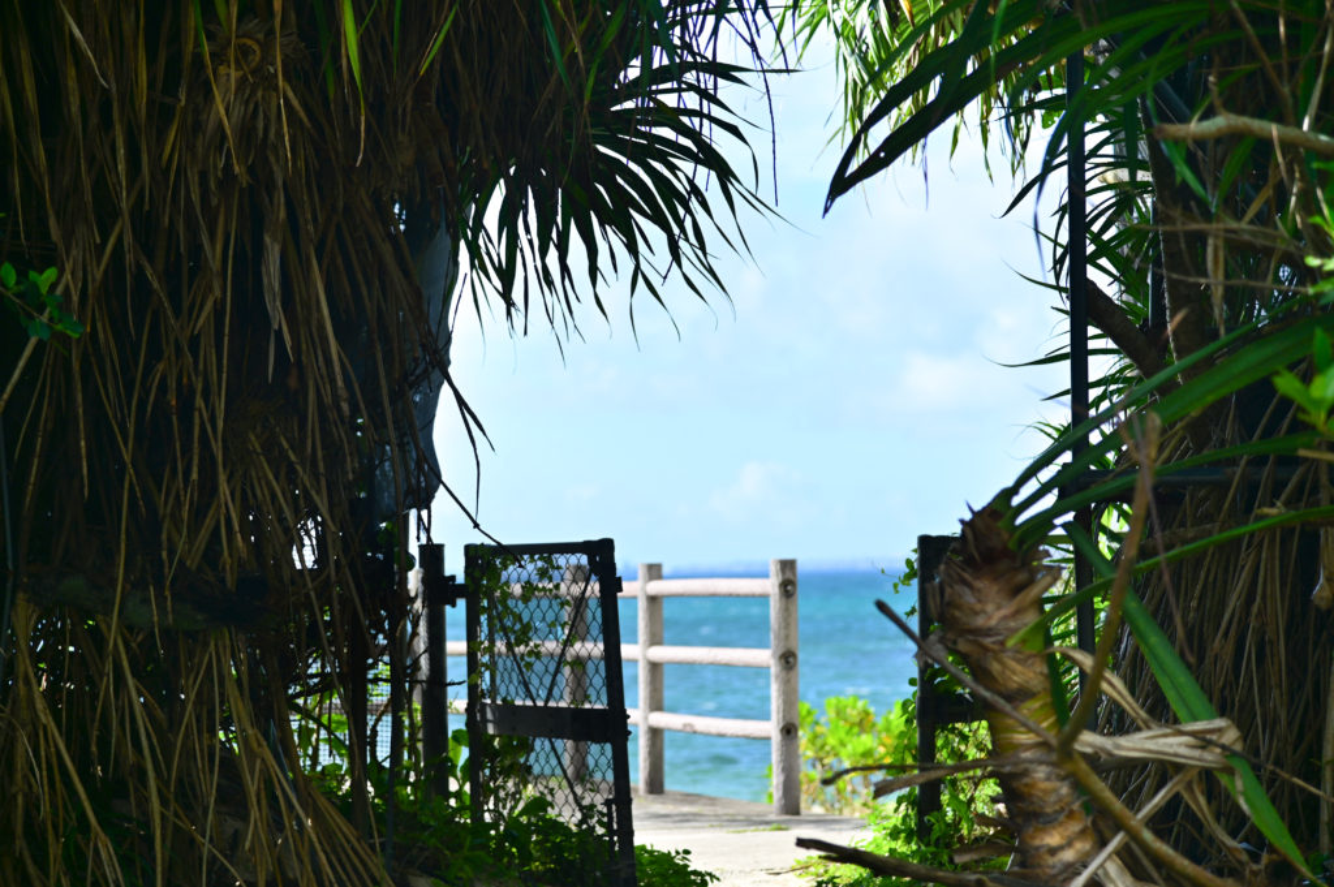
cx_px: 667
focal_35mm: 100
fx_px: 3702
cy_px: 444
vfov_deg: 13.7
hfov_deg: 20.4
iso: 100
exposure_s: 1/500
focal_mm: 100
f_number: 4
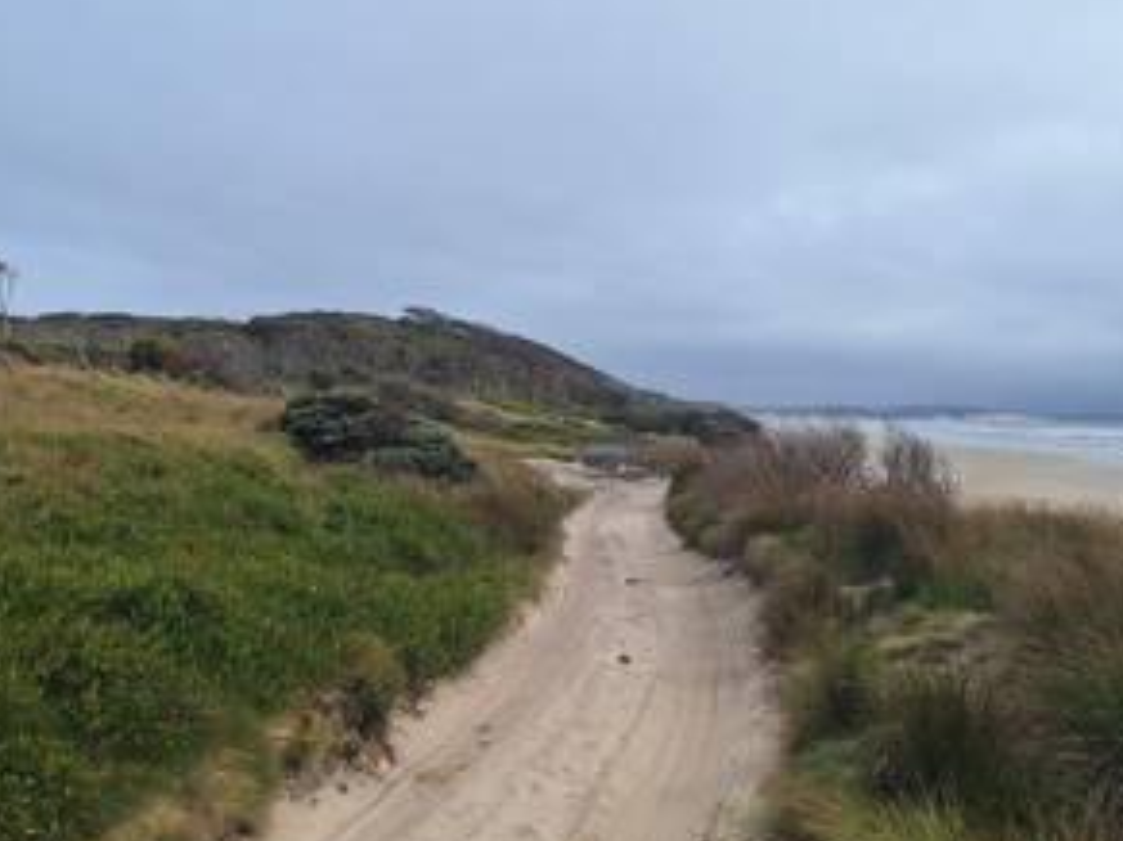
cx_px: 471
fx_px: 1232
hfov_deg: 48.8
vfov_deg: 37.6
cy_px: 355
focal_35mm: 38
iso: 40
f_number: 1.8
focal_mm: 5.54
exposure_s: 1/4167
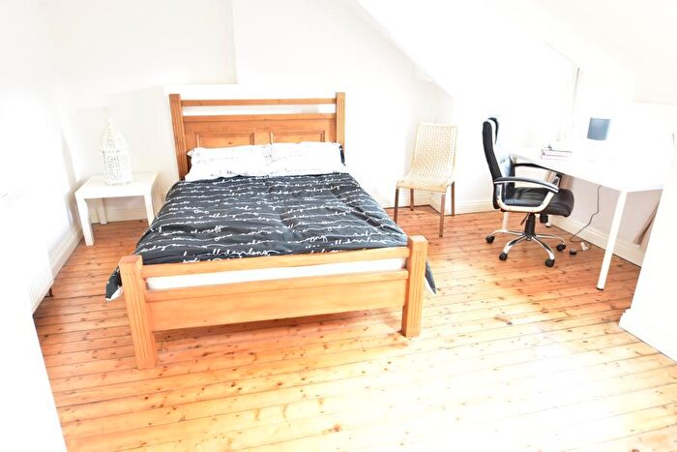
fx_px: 451
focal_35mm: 24
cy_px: 226
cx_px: 338
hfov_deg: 73.7
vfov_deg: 53.2
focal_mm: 24
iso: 200
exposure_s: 1/5
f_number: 3.5
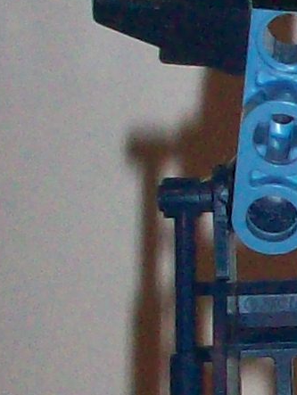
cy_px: 323
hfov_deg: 5.6
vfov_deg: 7.7
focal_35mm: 255
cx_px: 799
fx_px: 2913
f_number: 2.8
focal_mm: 6.2
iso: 160
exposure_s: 1/64
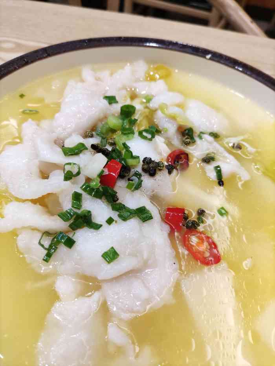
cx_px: 138
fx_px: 265
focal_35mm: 25
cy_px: 183
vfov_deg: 69.4
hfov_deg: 54.9
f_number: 1.79
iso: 305
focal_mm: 4.71
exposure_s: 1/50
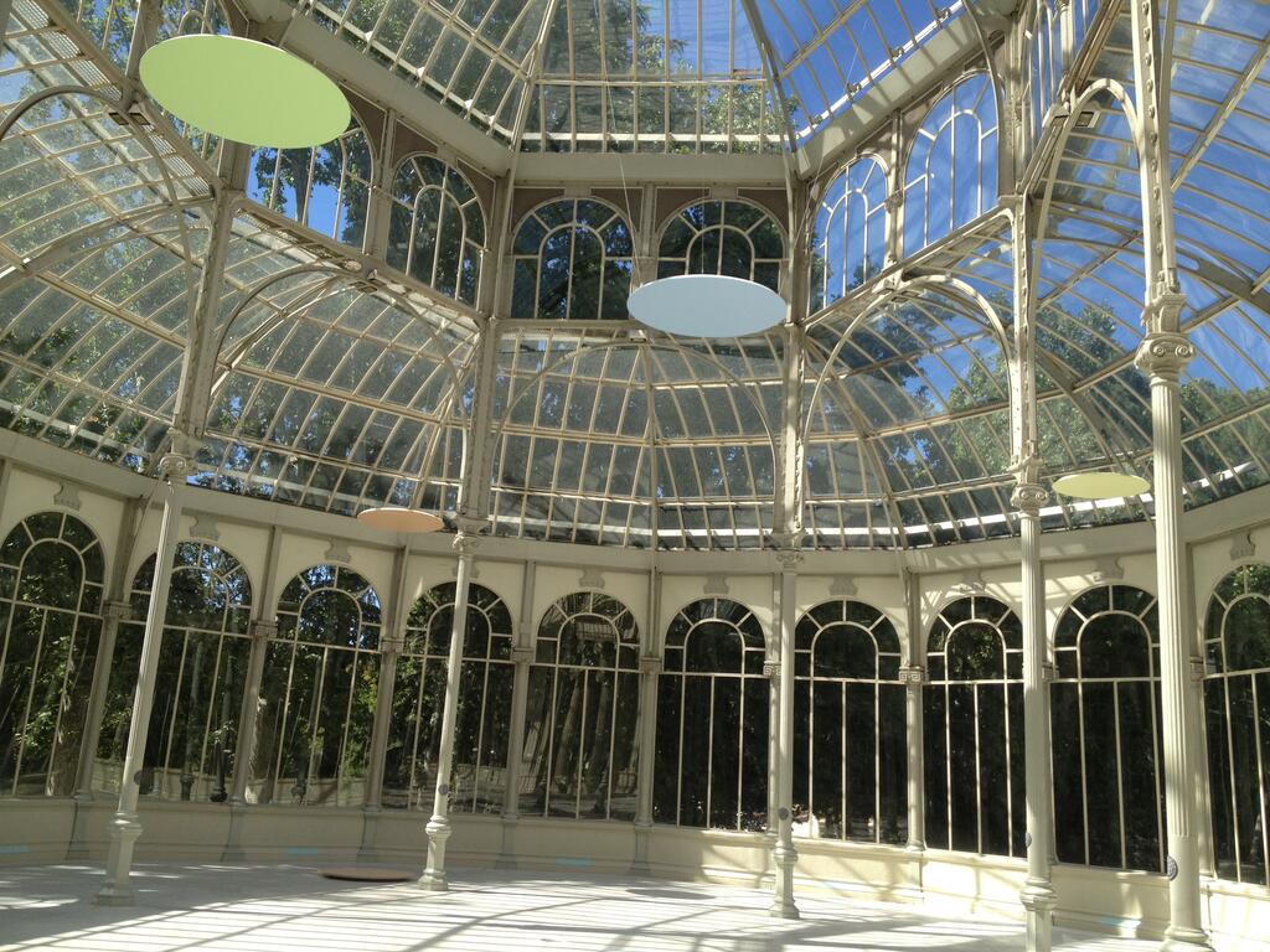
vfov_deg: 40.7
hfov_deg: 52.6
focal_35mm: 35
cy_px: 476
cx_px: 635
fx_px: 1284
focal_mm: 4.28
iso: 50
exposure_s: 1/812
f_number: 2.4
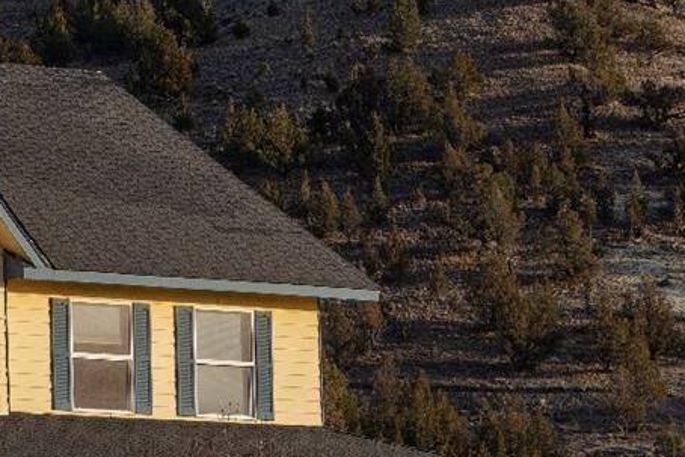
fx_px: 7454
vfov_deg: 3.5
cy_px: 196
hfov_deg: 5.2
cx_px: -282
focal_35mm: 392
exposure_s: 1/500
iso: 160
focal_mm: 79
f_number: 7.1
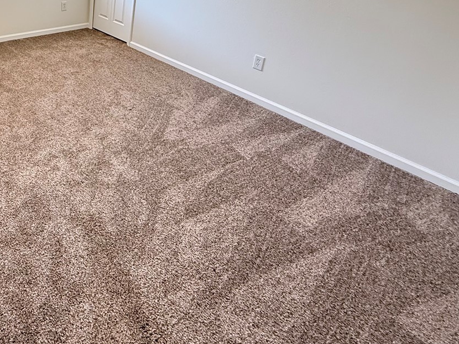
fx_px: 358
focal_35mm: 27
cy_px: 34
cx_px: 70
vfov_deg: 46.3
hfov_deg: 58.4
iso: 640
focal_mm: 2.22
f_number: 2.2
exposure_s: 1/60
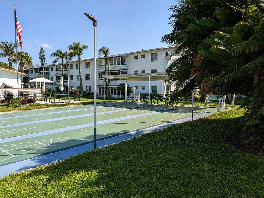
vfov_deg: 51.4
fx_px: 206
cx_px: 132
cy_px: 99
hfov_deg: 65.3
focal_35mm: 27
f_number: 1.73
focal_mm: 4.38
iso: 55
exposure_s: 1/2924
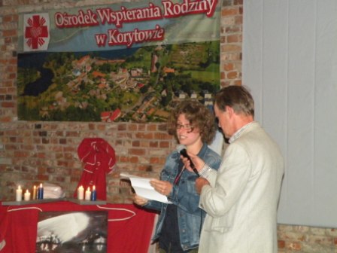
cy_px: 126
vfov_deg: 15.9
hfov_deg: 21.1
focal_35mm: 93
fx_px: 905
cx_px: 168
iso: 800
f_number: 4
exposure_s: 1/60
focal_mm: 16.4
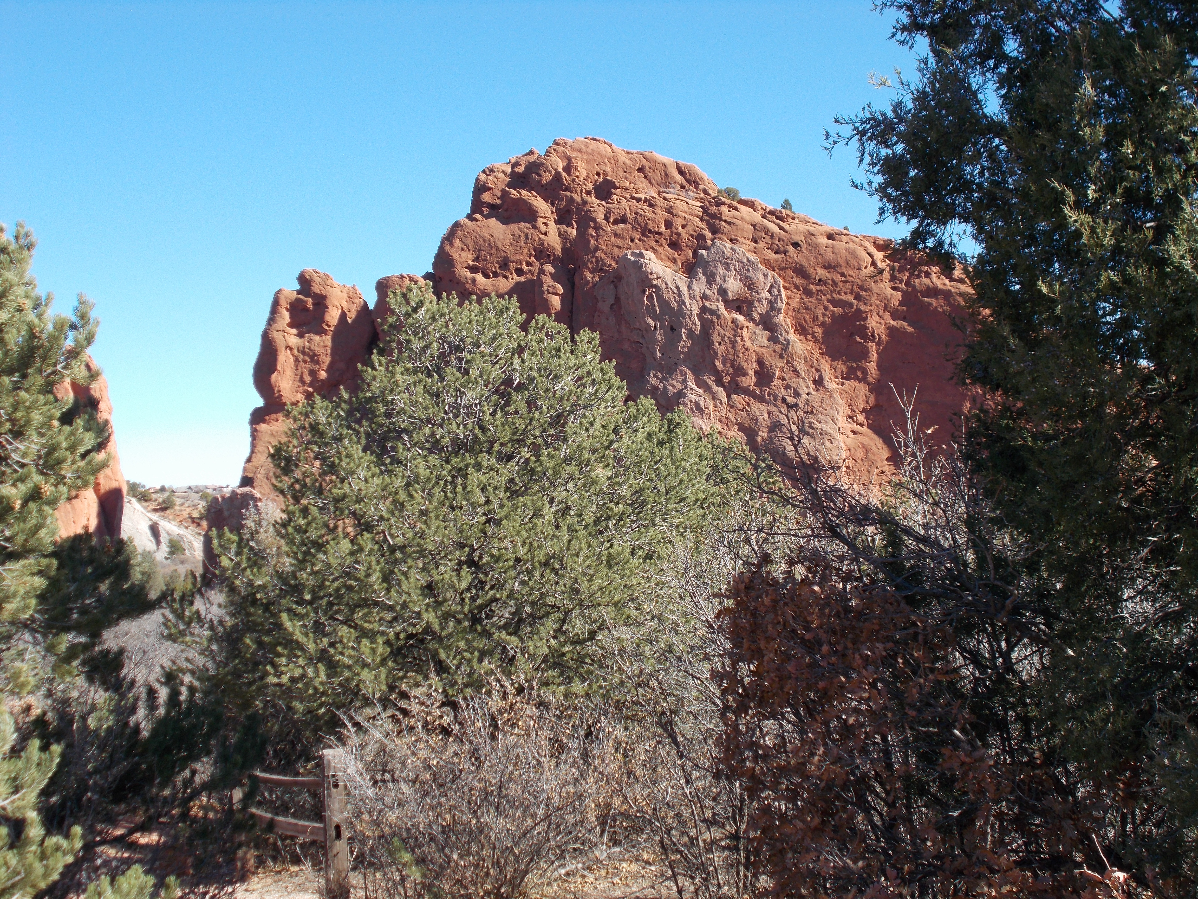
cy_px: 450
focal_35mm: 50
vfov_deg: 29.1
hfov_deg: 38.2
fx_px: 1730
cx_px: 599
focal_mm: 9
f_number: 4.5
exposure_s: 1/250
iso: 80
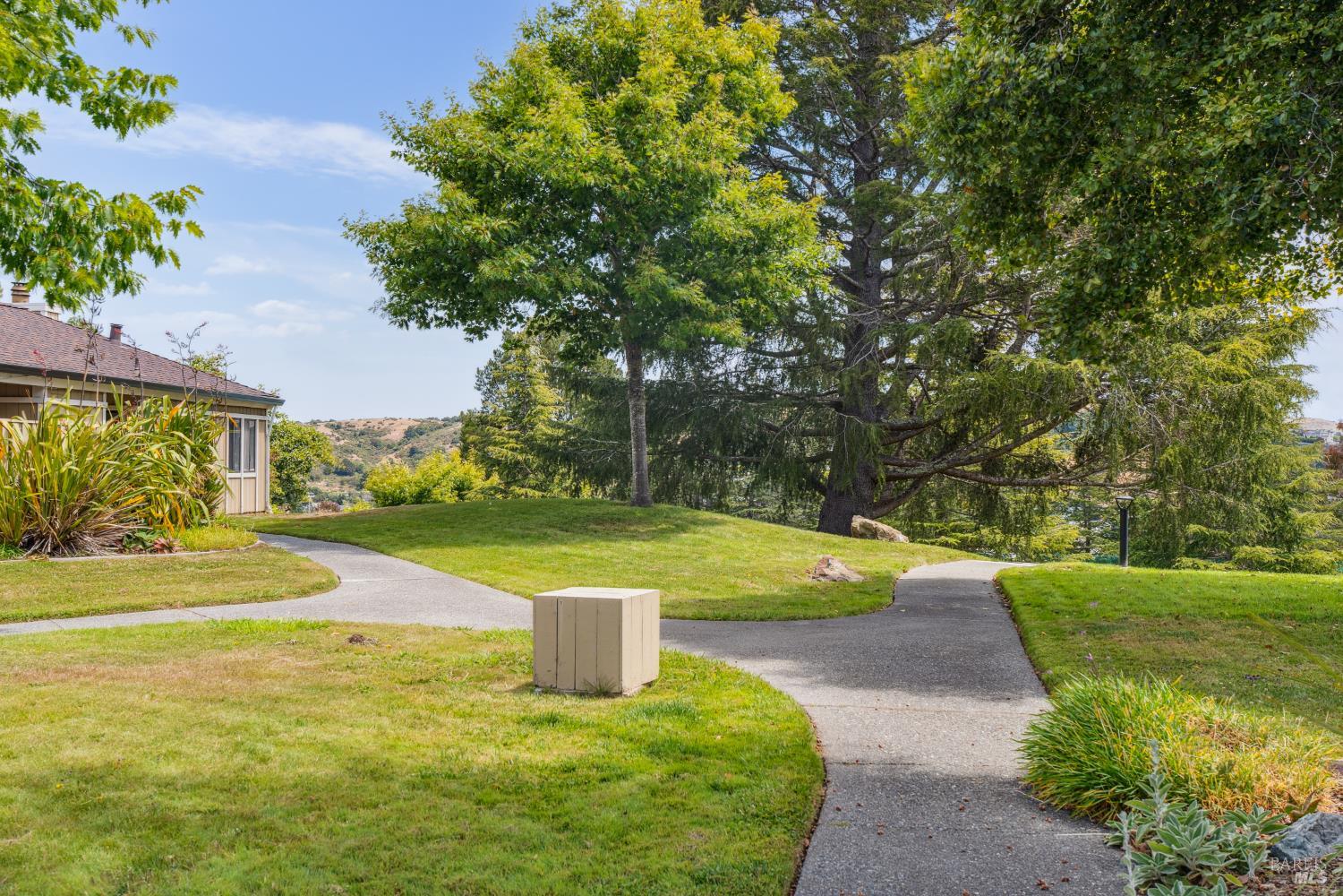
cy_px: 448
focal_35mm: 35
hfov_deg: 54.4
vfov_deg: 37.9
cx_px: 672
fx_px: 1306
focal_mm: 35
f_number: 8
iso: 250
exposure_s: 1/400
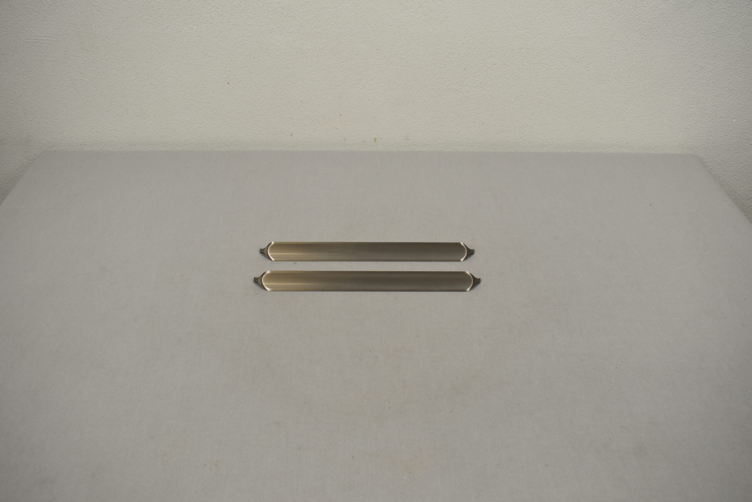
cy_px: 251
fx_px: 689
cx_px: 376
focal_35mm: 33
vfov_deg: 40.0
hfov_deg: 57.2
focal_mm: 22
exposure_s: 1/125
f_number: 5.6
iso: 360
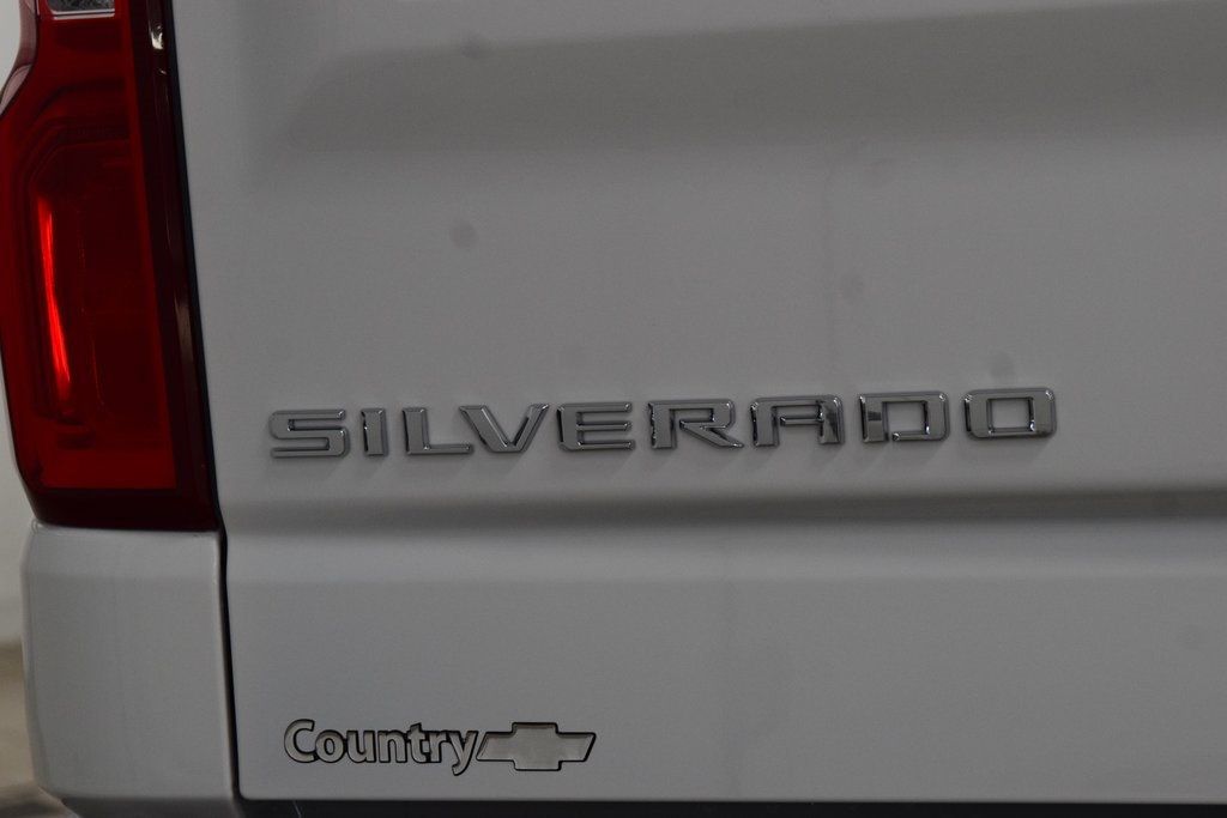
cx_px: 614
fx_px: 3579
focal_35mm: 105
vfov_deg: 13.0
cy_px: 409
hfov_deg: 19.5
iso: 1600
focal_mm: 70
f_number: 6.3
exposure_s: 1/125
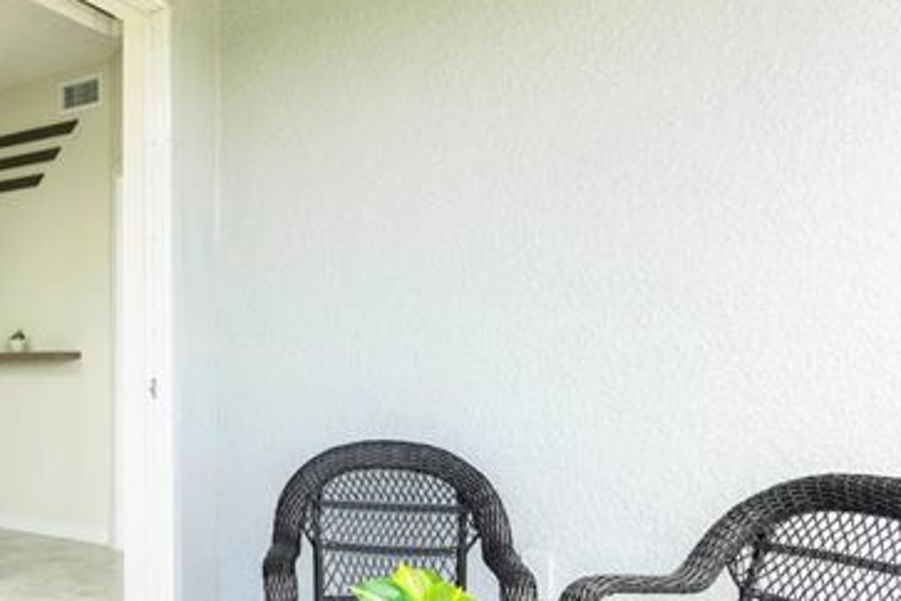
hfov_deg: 52.4
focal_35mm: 33
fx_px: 826
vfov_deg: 39.9
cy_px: 334
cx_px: 145
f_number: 13
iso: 1000
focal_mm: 17
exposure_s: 1/50
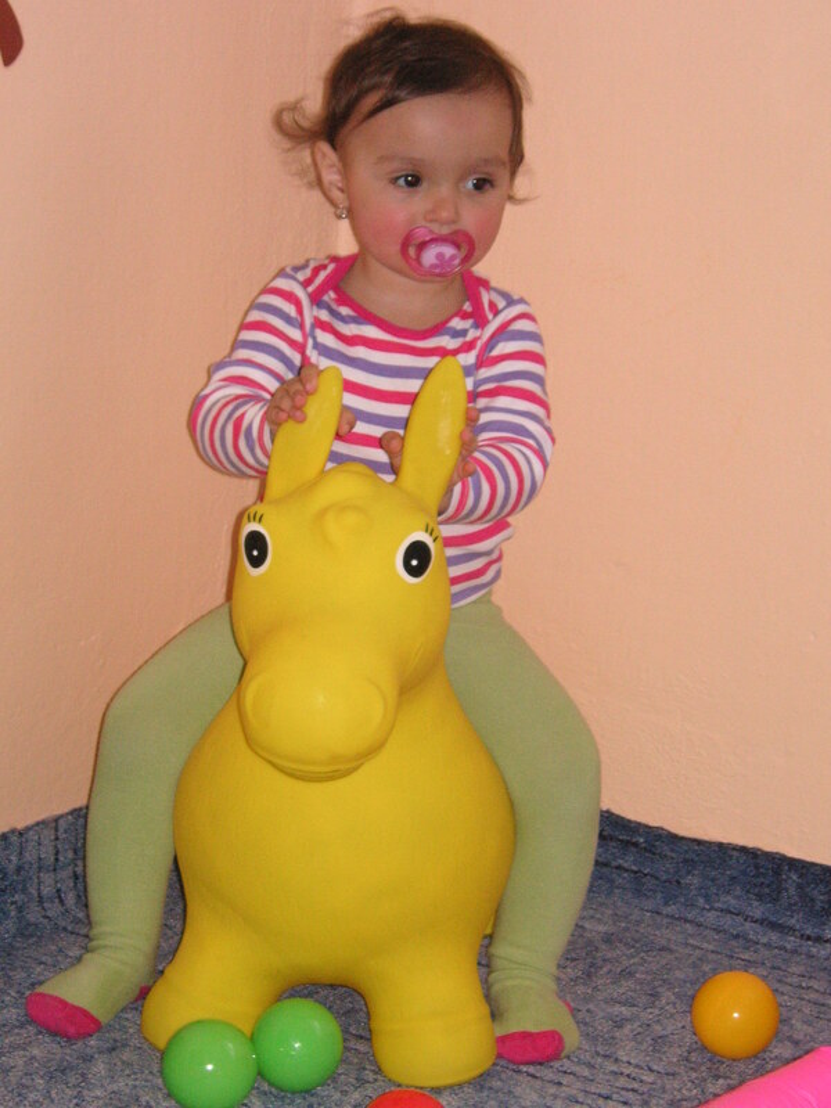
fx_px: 2945
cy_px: 554
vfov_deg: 21.3
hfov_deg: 16.1
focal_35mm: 92
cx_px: 416
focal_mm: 15.2
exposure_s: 1/90
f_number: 4.8
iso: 160
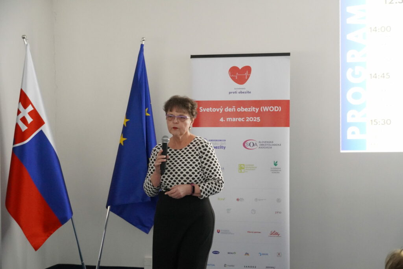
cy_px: 134
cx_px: 202
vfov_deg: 21.1
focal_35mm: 64
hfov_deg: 31.2
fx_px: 722
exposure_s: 1/50
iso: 6400
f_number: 5
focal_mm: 43
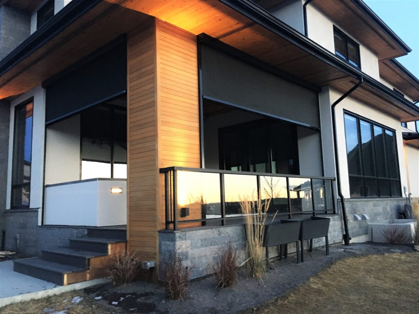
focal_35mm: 29
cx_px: 210
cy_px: 157
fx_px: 351
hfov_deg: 61.7
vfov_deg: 48.2
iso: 200
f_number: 2.2
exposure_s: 1/15
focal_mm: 4.15
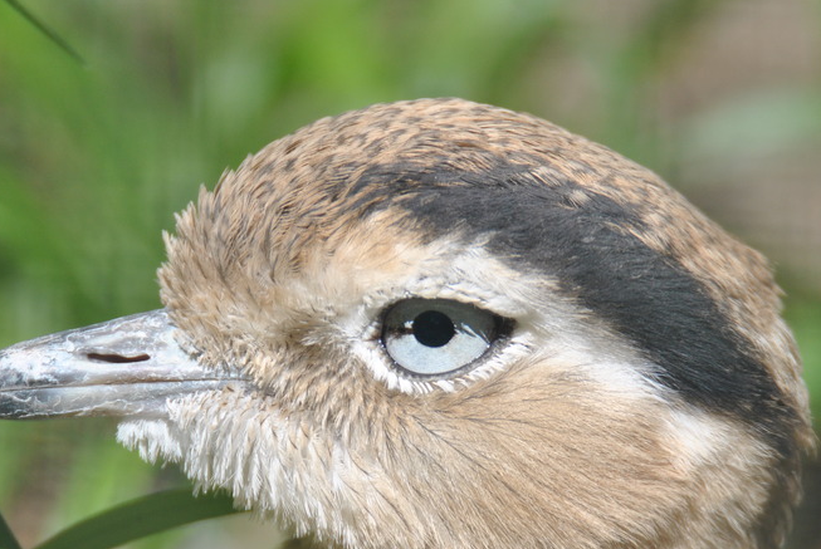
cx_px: 368
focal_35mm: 1411
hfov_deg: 1.5
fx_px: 32214
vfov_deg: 1.0
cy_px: 418
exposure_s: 1/500
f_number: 6.3
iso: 220
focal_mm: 600
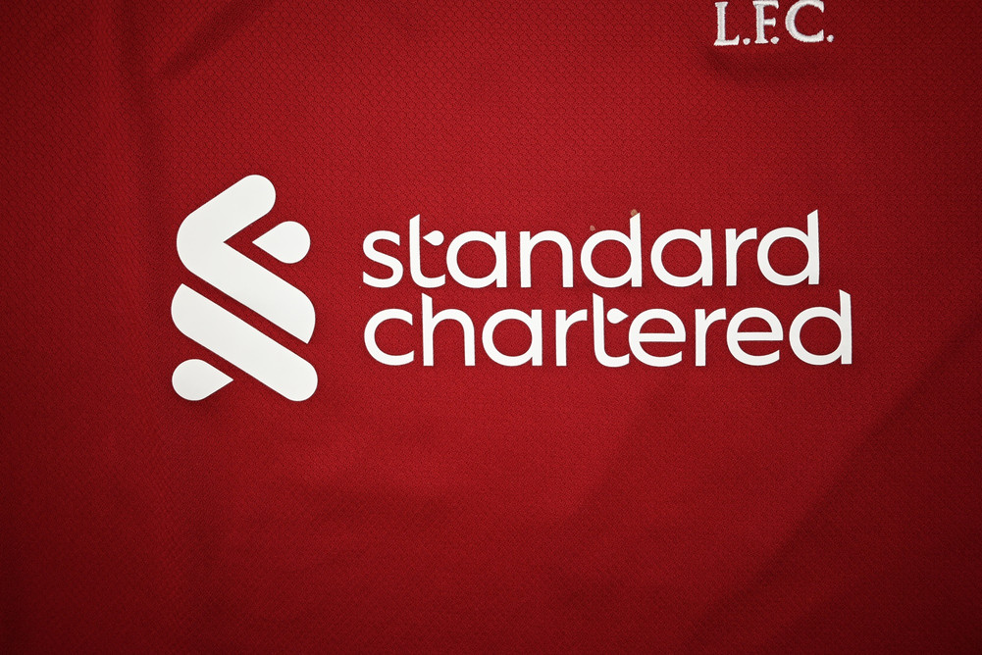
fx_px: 832
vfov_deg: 43.0
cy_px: 328
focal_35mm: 30
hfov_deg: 61.1
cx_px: 491
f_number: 4.8
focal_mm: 30.5
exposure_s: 1/125
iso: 200
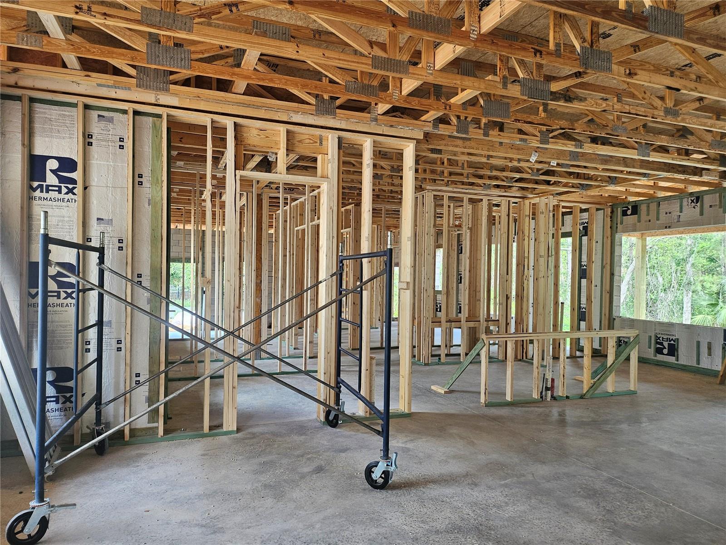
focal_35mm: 24
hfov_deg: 71.6
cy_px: 272
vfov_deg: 56.8
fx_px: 503
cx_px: 363
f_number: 1.8
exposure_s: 1/180
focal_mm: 5
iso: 100
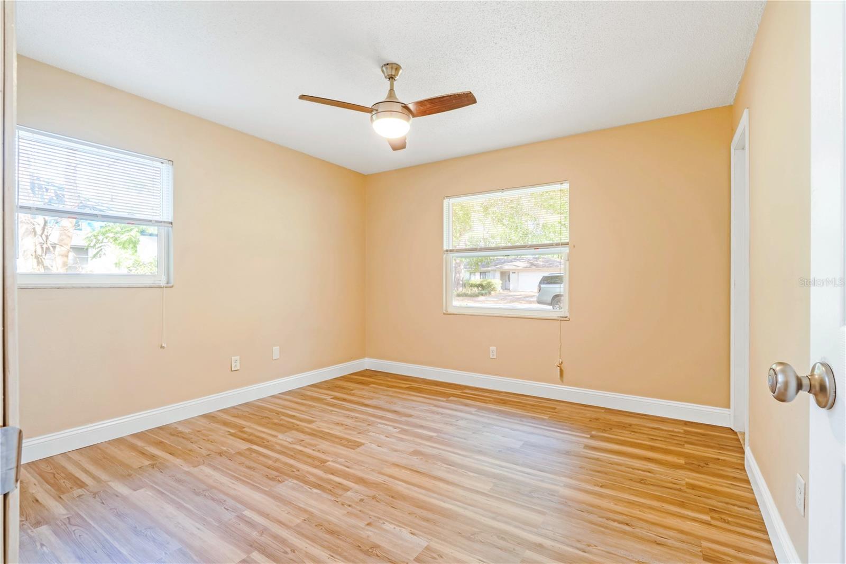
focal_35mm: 16
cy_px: 282
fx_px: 388
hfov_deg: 95.0
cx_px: 423
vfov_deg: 72.0
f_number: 9
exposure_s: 1/60
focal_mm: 11
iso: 250
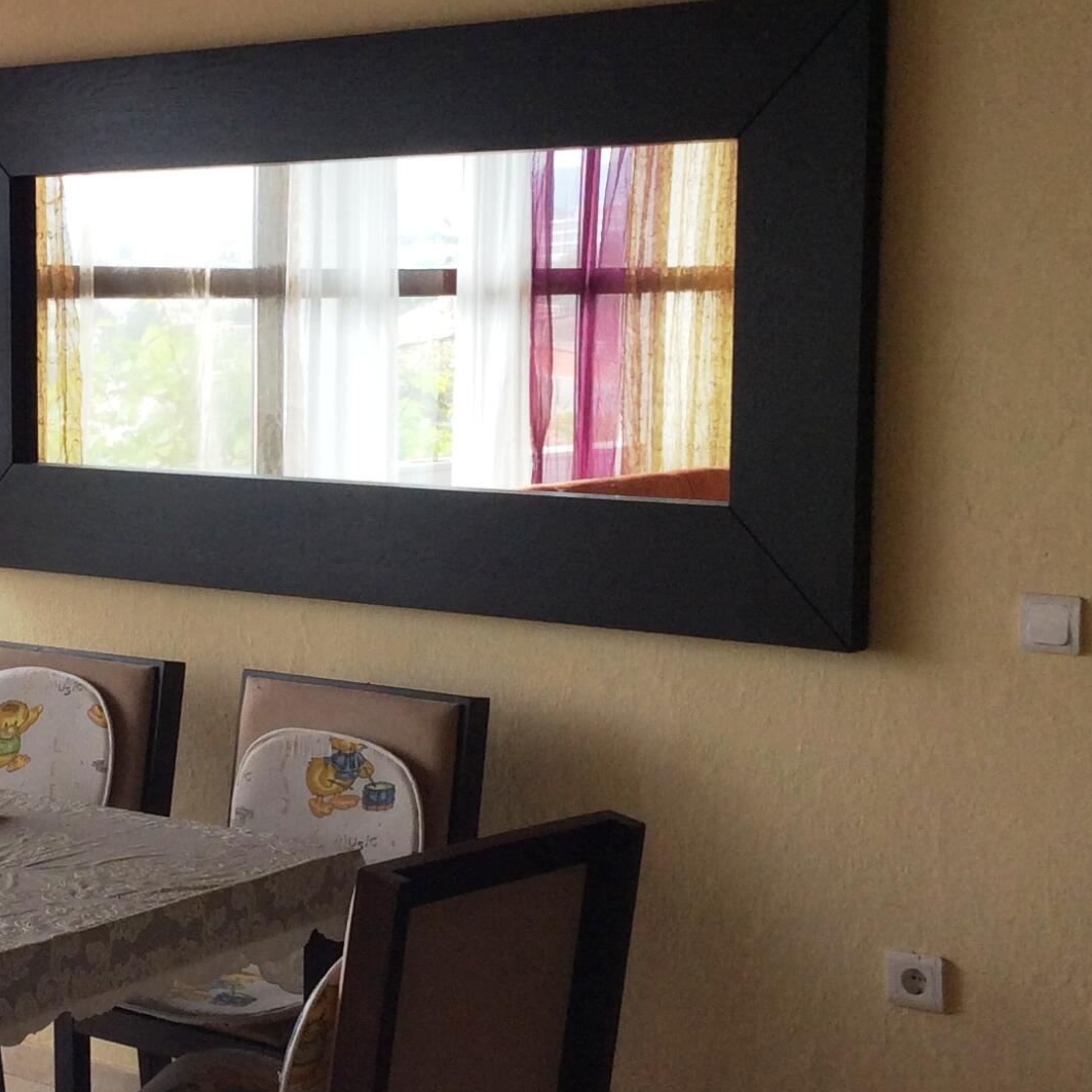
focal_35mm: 68
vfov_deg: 25.4
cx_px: 195
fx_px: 2427
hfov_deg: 24.9
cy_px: 519
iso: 32
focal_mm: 3.3
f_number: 2.4
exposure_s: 1/114
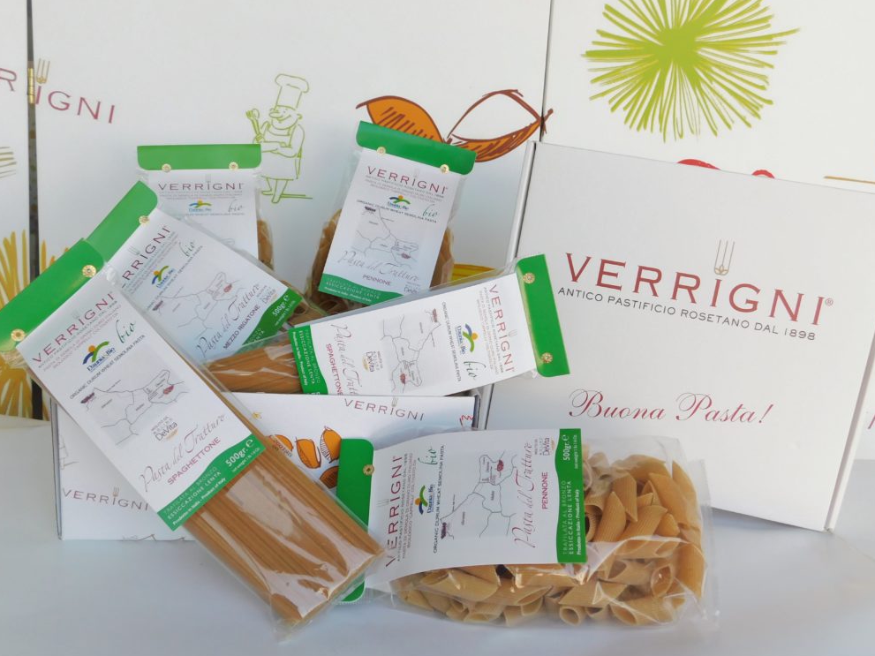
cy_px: 322
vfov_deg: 45.4
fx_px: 784
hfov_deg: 58.4
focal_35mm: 31
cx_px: 433
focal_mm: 5.3
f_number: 3.2
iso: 125
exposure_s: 1/200
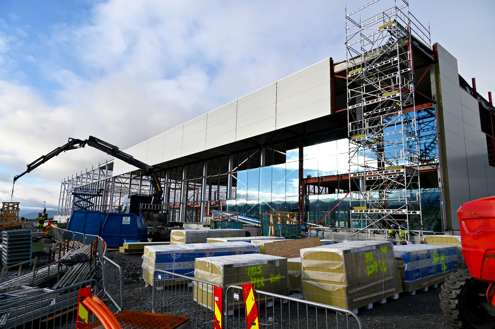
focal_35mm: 24
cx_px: 248
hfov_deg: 73.8
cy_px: 164
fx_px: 330
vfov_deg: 53.1
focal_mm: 24
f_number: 7.1
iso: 100
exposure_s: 1/400
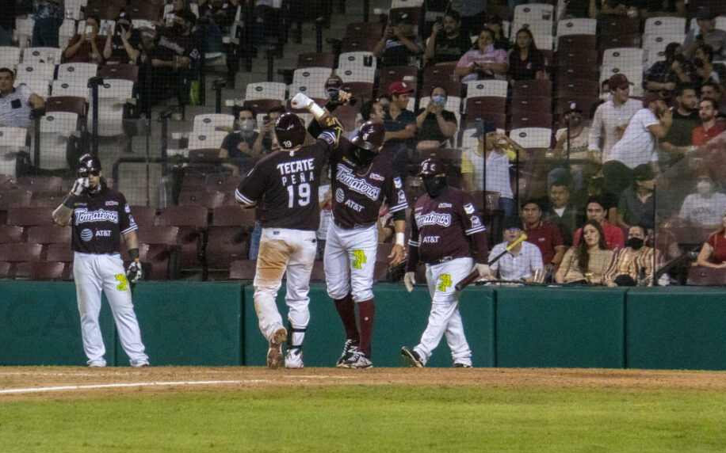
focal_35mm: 342
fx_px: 6765
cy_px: 232
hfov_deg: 6.1
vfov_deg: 3.8
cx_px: 342
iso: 6400
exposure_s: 1/400
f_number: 8
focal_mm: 200
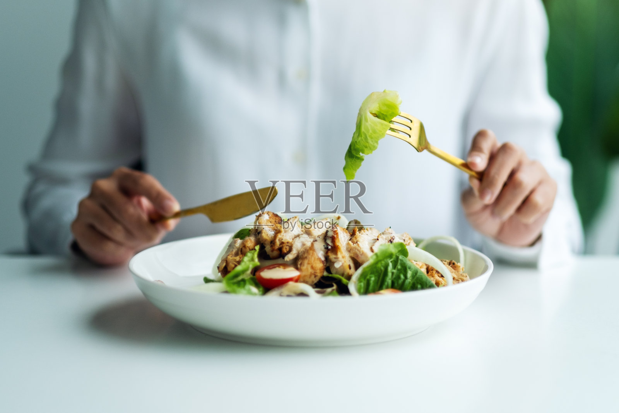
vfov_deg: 16.3
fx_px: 1444
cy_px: 206
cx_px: 310
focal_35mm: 84
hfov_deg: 24.2
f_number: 1.2
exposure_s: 1/7500
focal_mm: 56
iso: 200
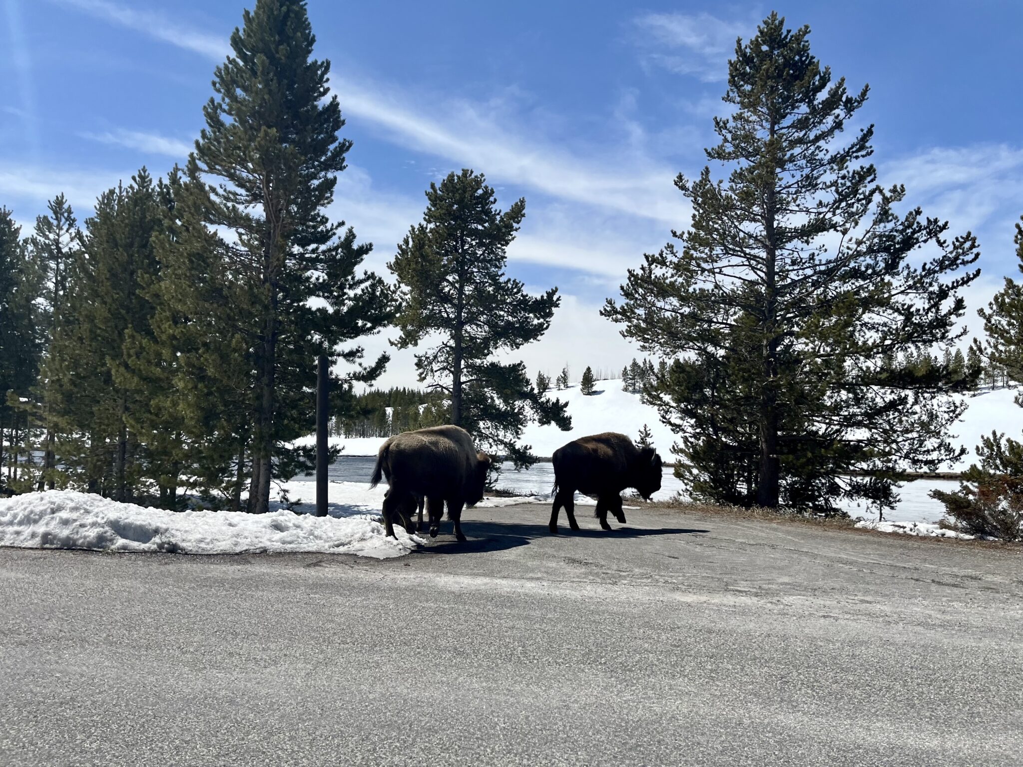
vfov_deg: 53.1
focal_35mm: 26
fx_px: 768
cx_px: 512
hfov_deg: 67.3
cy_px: 384
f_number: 1.6
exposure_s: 1/6494
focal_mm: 5.1
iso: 50
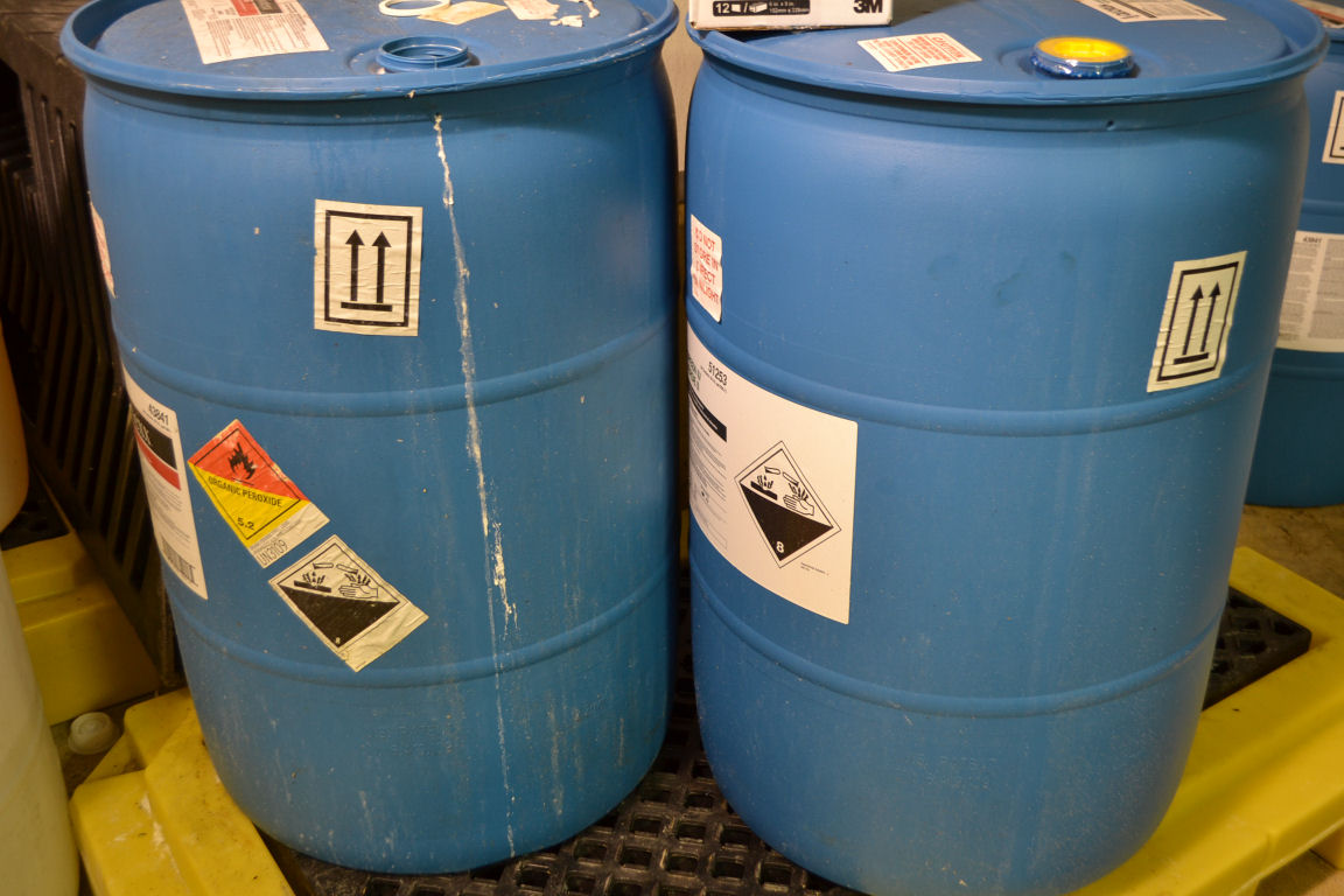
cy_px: 448
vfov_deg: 36.9
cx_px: 672
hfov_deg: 53.1
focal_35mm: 36
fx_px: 1344
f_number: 4
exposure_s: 1/20
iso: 400
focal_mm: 24
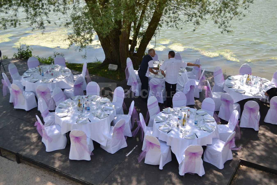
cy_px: 92
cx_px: 138
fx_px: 335
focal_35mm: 44
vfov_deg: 30.8
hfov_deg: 45.0
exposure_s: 1/250
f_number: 4.5
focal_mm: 29
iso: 100
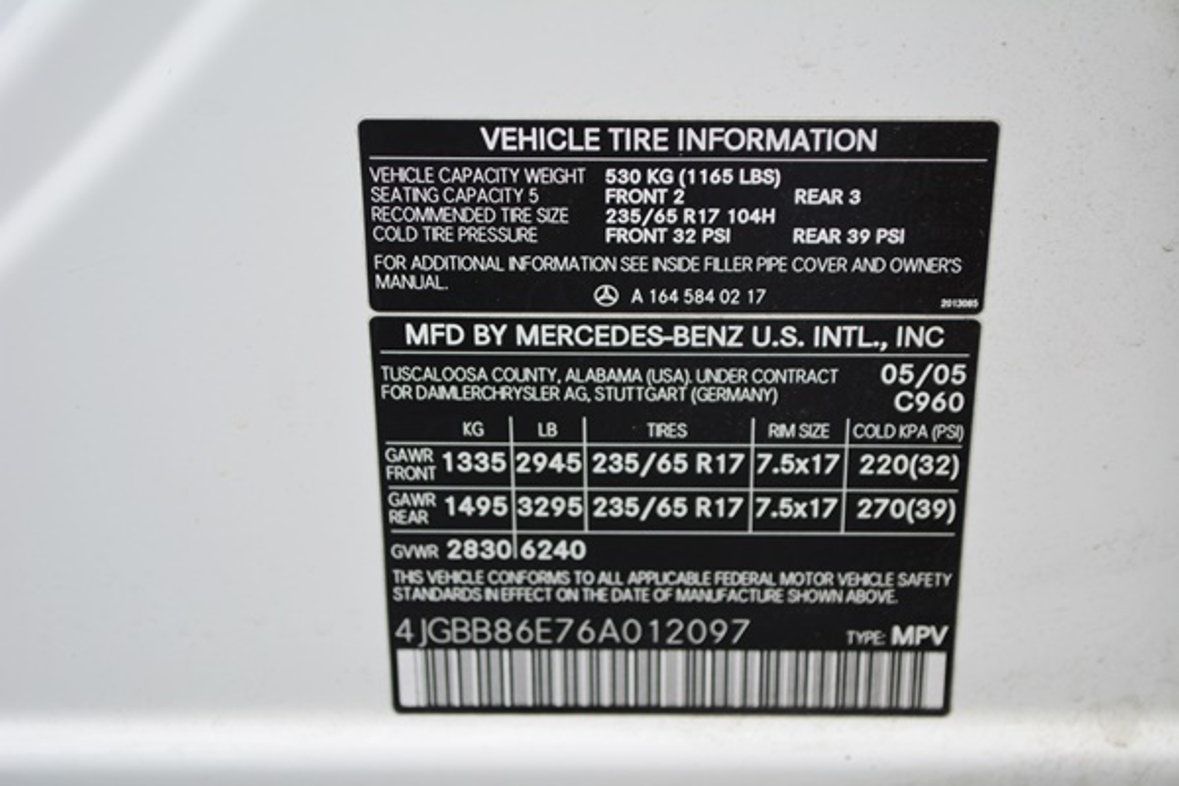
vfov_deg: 16.6
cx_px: 590
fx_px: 2702
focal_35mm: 82
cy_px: 393
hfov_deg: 24.6
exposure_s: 1/160
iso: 200
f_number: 6.3
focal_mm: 55
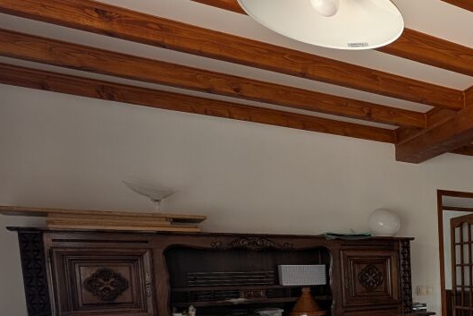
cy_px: 313
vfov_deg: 35.4
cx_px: 562
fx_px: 447
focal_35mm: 34
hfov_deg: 40.3
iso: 67
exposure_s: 1/23.8
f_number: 1.95
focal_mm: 2.23
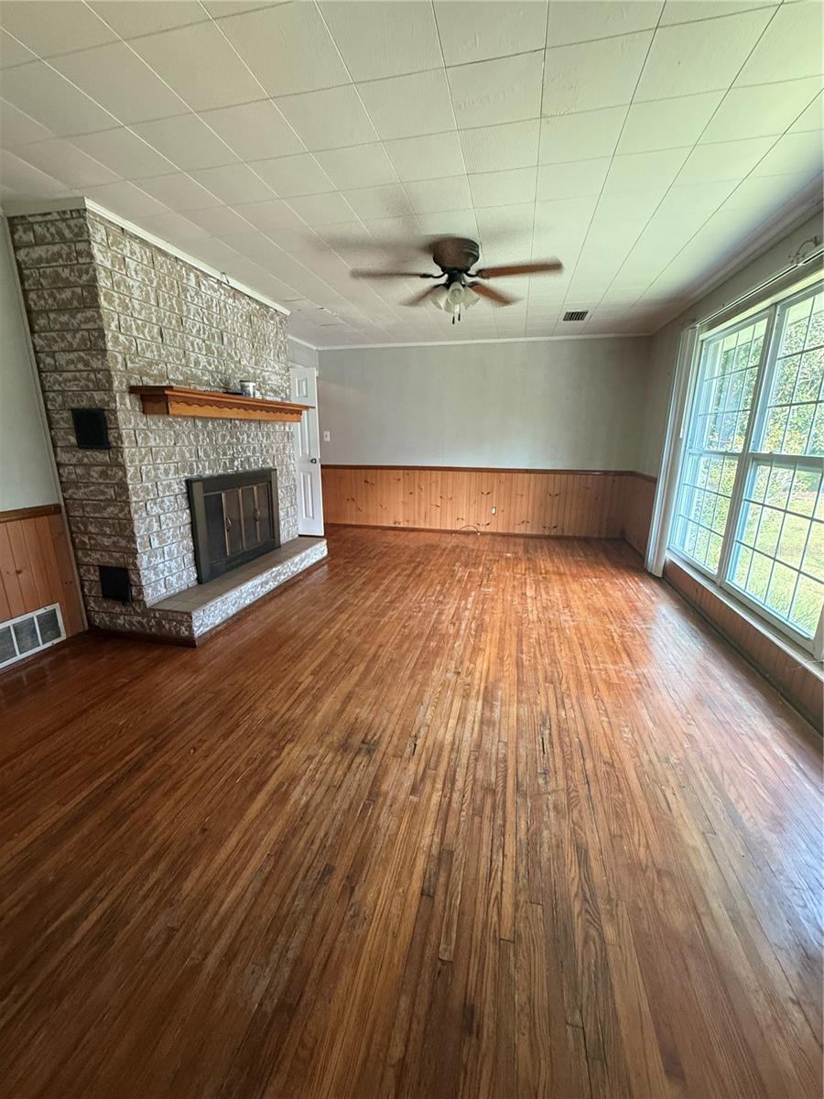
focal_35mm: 14
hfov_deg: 85.7
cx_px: 412
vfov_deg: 102.1
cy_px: 550
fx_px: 444
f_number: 2.2
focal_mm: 2.22
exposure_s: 1/60
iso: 400
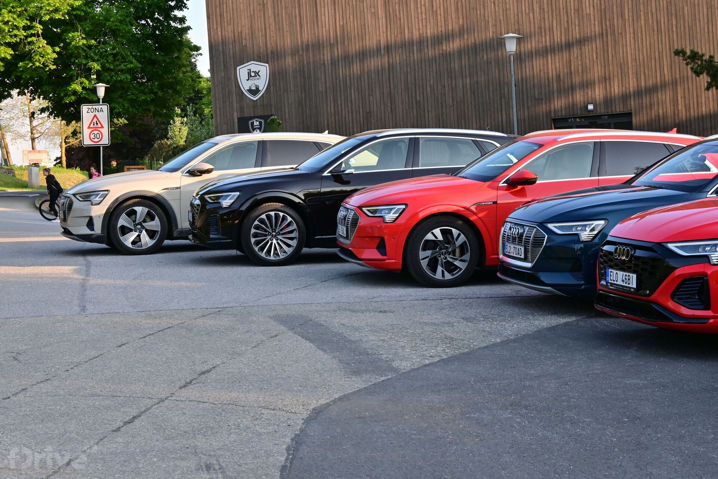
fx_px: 1496
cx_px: 359
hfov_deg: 27.0
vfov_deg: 18.2
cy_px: 240
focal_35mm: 75
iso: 500
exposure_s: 1/320
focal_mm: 50
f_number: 9
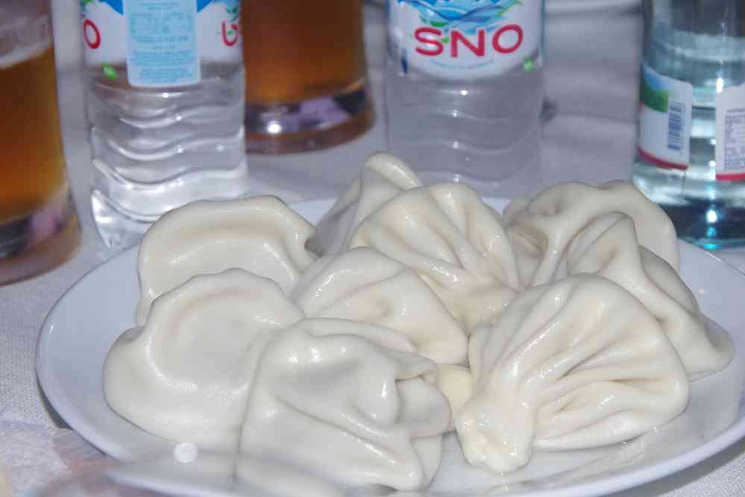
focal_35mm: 117
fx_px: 2421
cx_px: 372
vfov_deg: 11.7
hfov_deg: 17.5
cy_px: 248
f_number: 8
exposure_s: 1/125
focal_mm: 77.5
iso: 1600
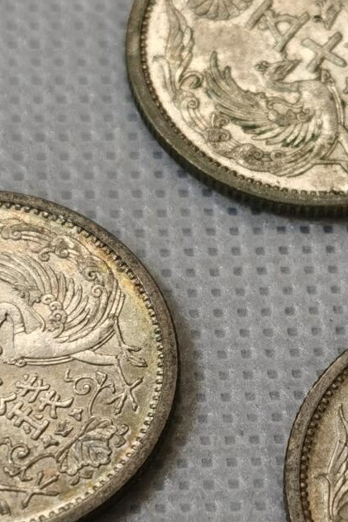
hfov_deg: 8.4
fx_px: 2365
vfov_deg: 12.6
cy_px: 355
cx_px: 231
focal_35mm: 163
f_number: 1.6
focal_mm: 5.56
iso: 50
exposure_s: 1/183
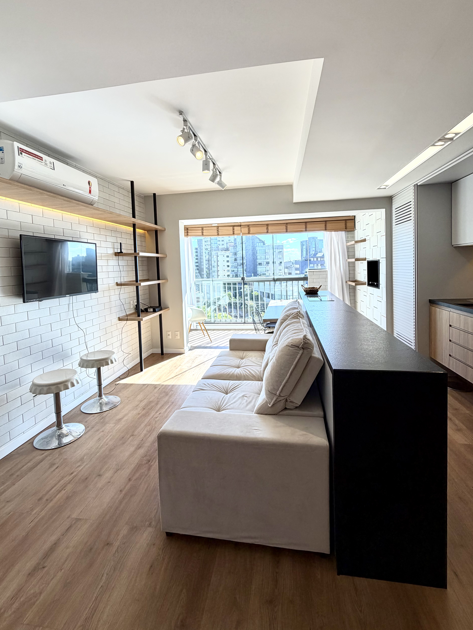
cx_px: 237
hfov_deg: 78.1
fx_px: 291
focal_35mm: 16
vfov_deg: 94.2
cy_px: 282
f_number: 2.2
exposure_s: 1/183
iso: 40
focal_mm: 2.22
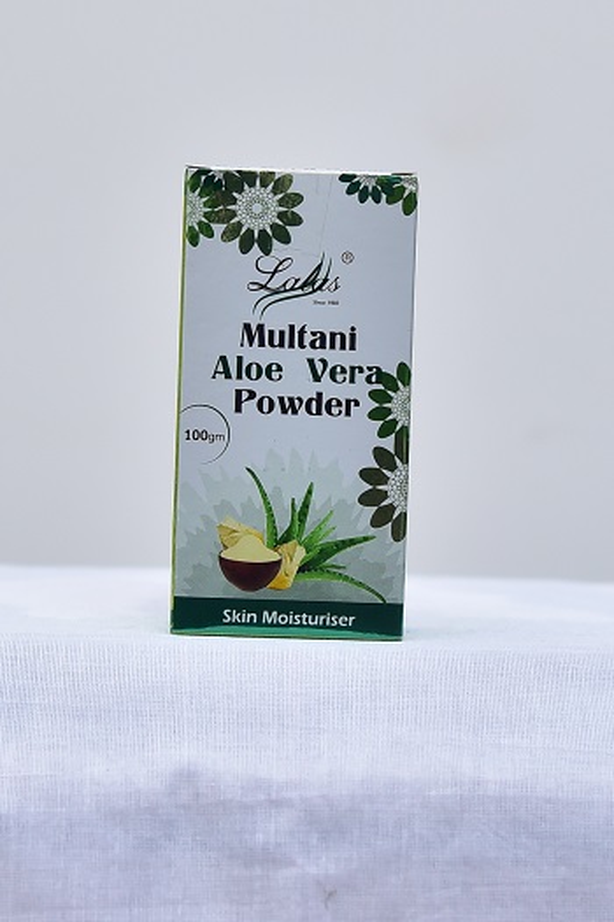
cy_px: 461
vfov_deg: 39.6
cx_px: 307
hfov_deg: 27.0
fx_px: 1281
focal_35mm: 50
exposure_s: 1/125
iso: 1250
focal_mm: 50
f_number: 4
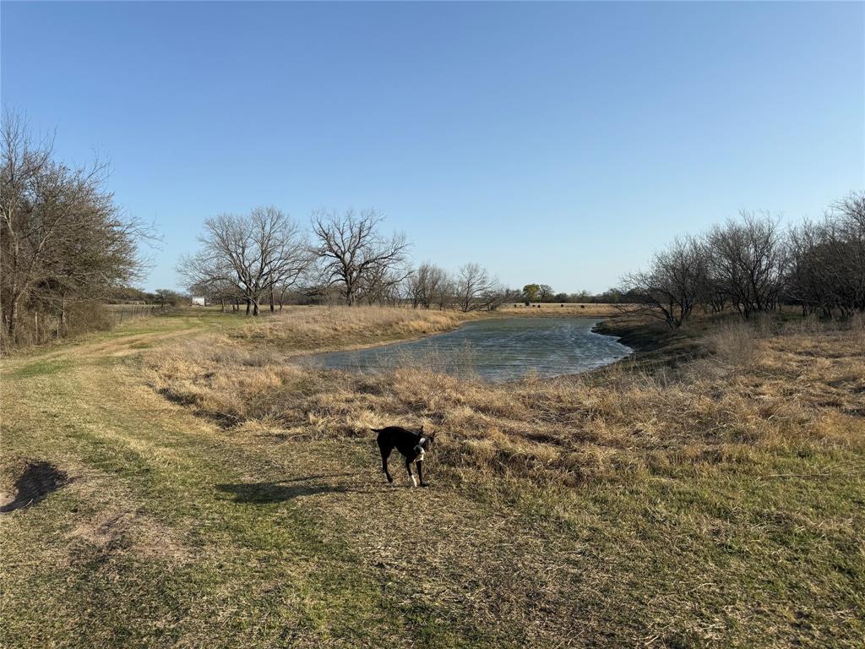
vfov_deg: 56.8
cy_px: 324
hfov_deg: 71.6
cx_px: 432
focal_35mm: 24
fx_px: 600
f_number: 1.78
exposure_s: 1/4405
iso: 80
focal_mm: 6.76
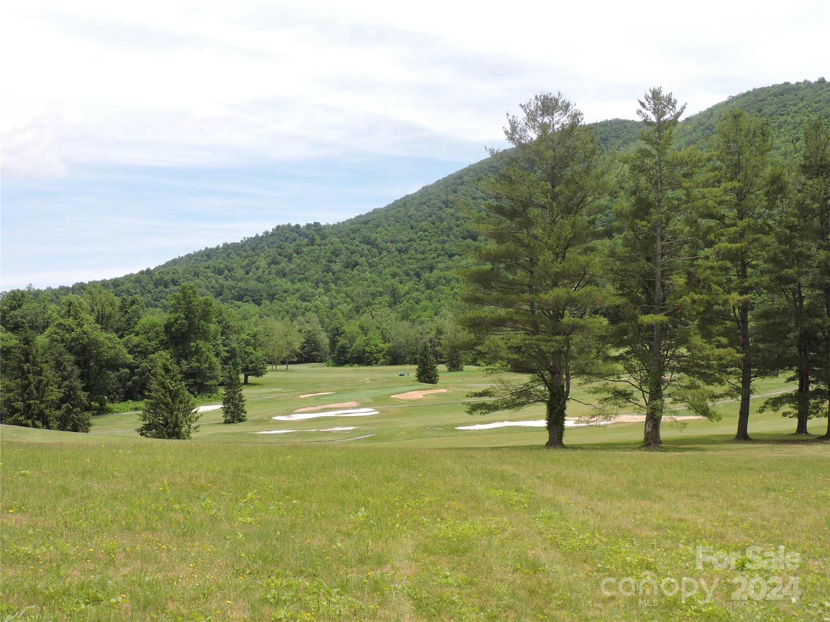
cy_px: 311
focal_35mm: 40
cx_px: 415
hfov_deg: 46.8
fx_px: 959
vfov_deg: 36.0
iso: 100
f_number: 3.3
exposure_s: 1/800
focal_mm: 7.1
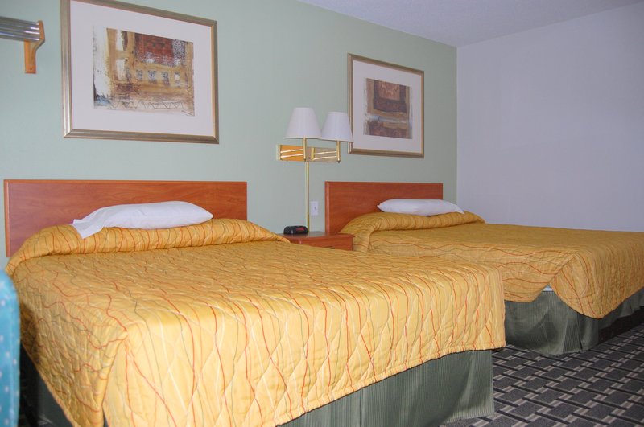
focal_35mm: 27
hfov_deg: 67.5
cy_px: 214
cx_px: 322
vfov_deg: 47.8
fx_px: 482
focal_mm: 18
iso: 400
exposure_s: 1/60
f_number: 3.5
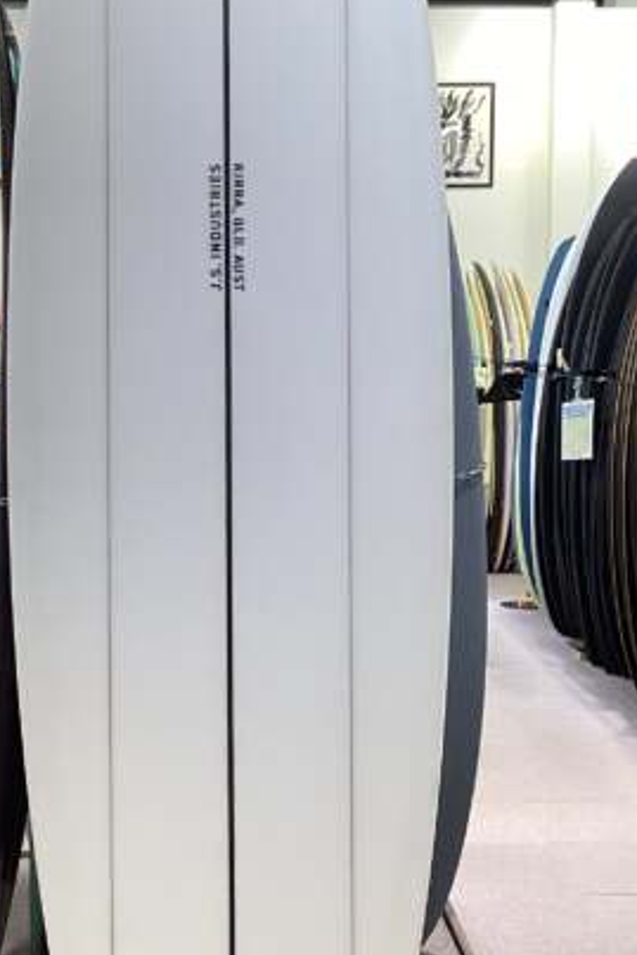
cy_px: 519
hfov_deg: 21.2
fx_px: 1697
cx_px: 230
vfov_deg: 31.4
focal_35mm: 64
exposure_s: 1/50
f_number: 2.4
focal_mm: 3.3
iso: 80
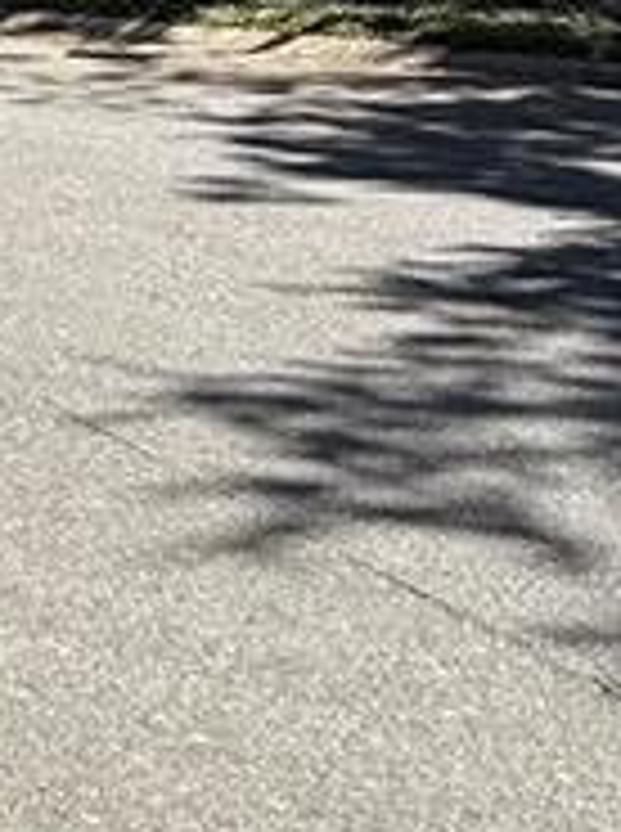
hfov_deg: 13.1
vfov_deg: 19.6
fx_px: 2184
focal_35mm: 91
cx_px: -765
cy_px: -292
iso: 64
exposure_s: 1/658
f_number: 2.2
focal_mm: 2.22
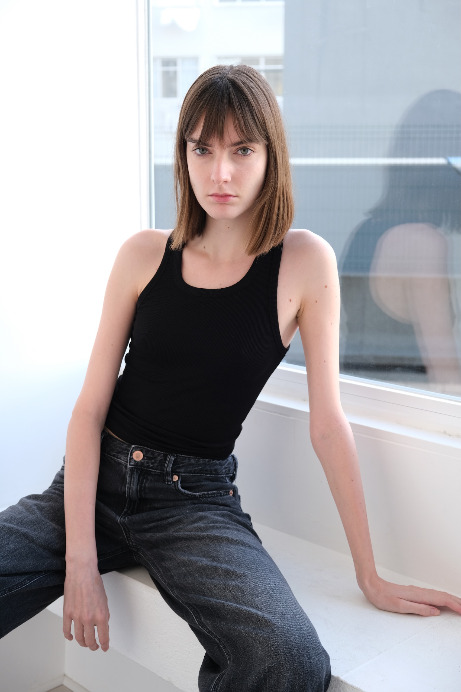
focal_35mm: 45
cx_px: 230
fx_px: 864
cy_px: 346
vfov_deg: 43.6
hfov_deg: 29.9
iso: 320
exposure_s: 1/80
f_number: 4
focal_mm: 30.2
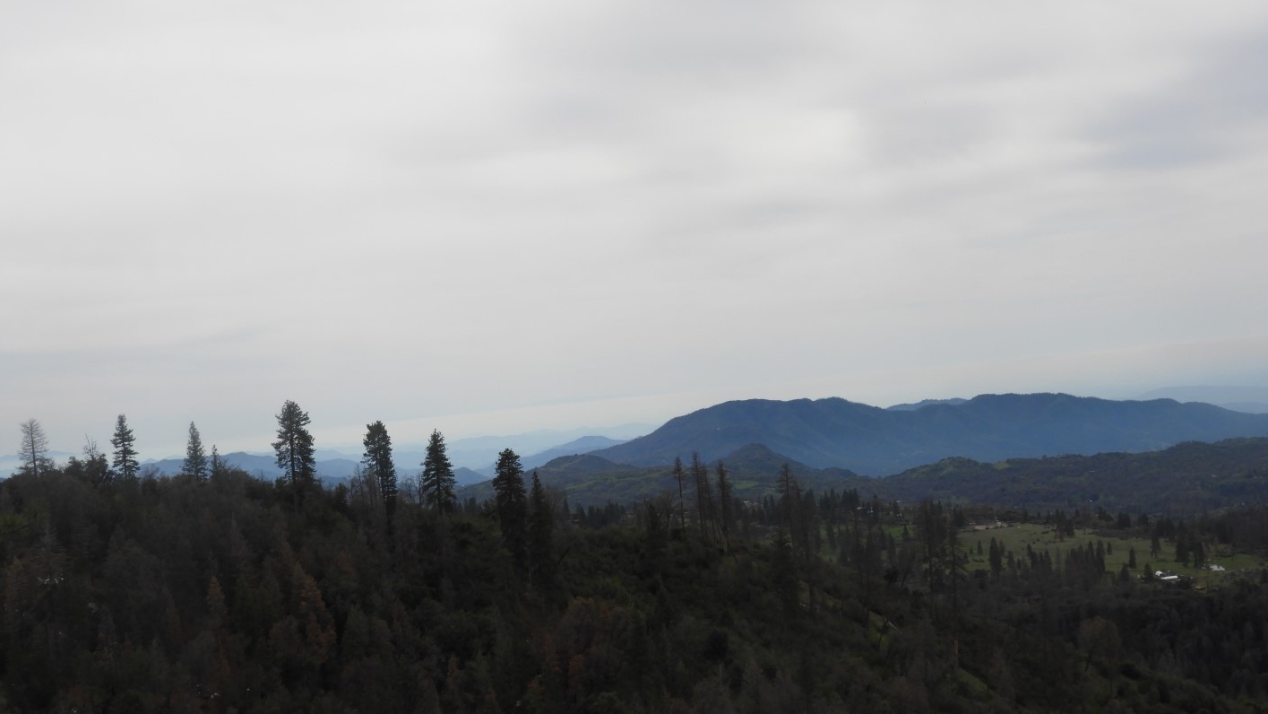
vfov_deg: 19.7
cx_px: 633
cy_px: 358
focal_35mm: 61
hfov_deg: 34.4
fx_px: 2051
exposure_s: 1/1600
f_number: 4
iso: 100
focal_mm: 9.9
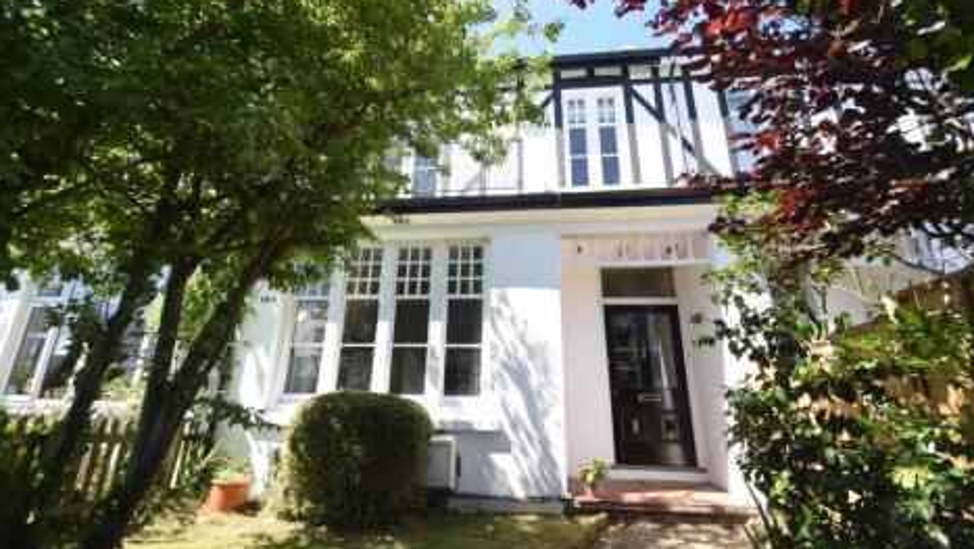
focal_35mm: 16
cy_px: 254
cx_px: 490
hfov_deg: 99.4
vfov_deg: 67.0
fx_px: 413
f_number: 5.6
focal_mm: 10
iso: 100
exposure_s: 1/125
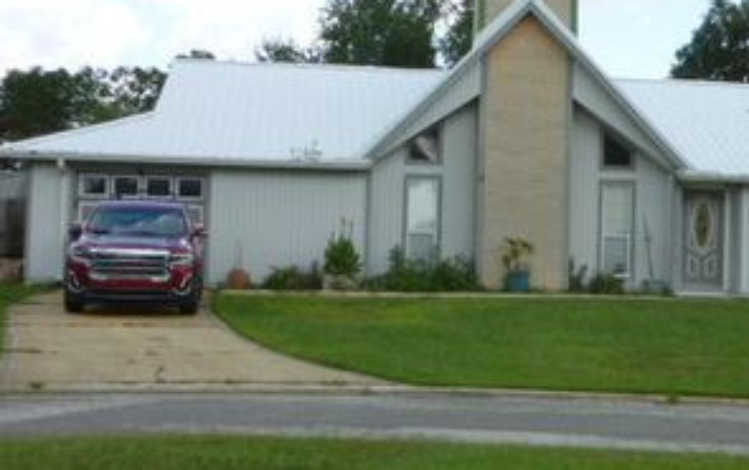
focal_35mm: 70
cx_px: 594
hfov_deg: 28.7
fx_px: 1430
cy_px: 197
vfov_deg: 18.6
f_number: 3.7
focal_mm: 6.9
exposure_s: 1/320
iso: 100
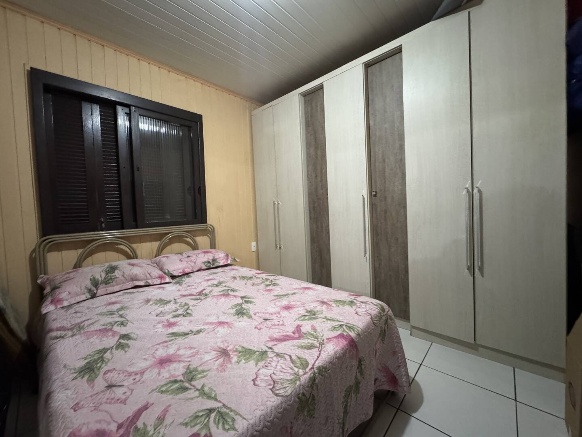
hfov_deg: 102.1
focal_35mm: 14
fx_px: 235
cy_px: 218
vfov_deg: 85.7
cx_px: 291
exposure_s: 1/60
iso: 1250
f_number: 2.2
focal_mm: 2.22
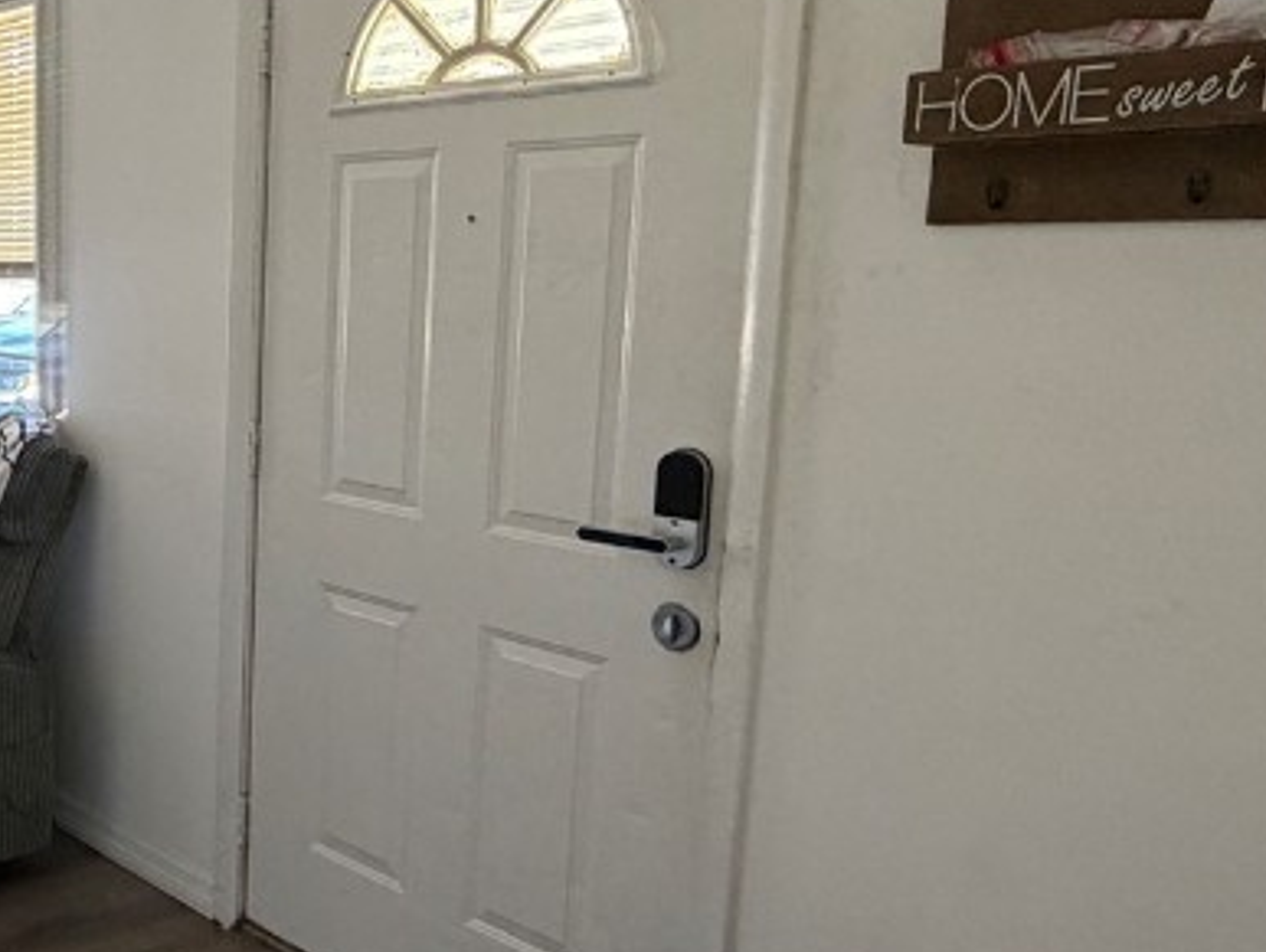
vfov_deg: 38.7
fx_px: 1354
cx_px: -72
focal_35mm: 37
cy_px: 422
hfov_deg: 41.6
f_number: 2.2
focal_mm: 2.22
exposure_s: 1/71
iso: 320
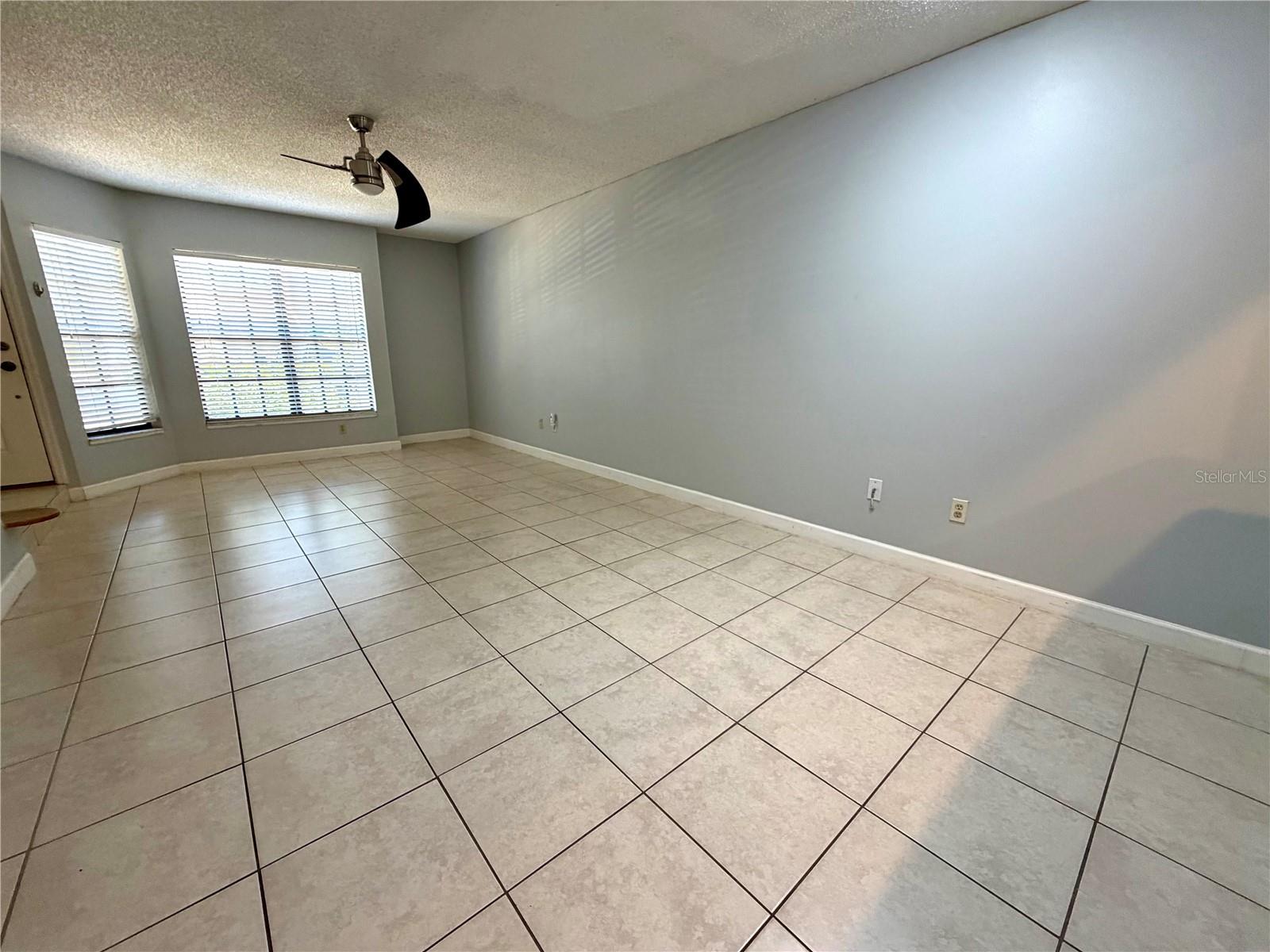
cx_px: 635
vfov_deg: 85.7
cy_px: 476
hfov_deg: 102.1
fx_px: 514
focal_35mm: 14
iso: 250
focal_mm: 2.22
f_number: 2.2
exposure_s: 1/60
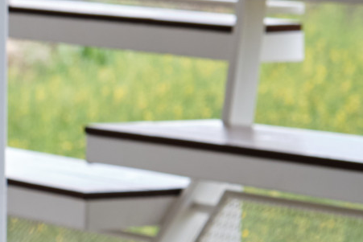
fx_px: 2643
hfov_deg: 7.8
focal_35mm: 262
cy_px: 219
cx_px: -56
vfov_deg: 5.2
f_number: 4
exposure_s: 1/120
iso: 400
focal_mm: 48.5
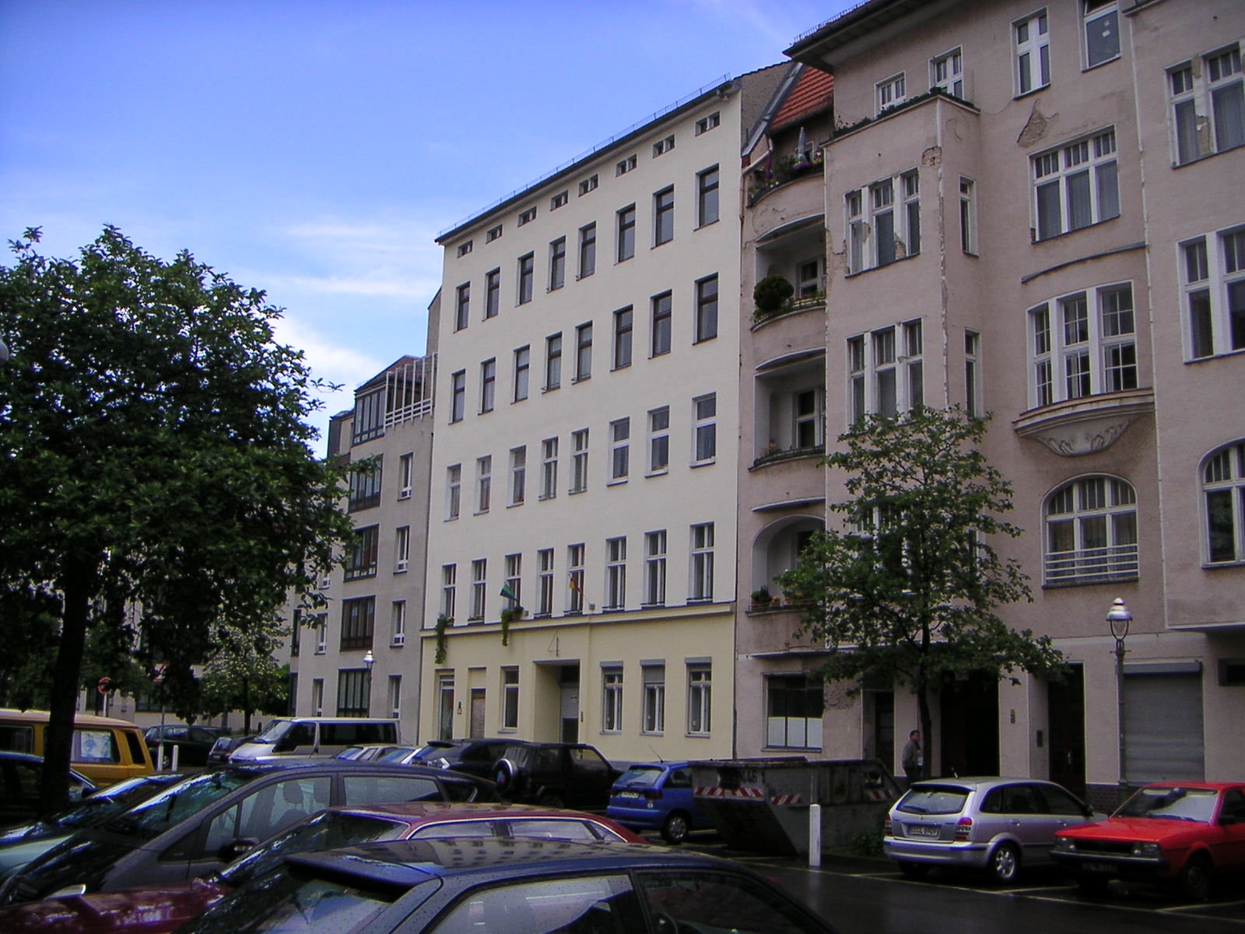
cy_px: 467
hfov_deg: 50.1
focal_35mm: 37
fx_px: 1331
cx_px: 622
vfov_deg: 38.7
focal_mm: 4.8
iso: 64
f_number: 2.8
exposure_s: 1/750
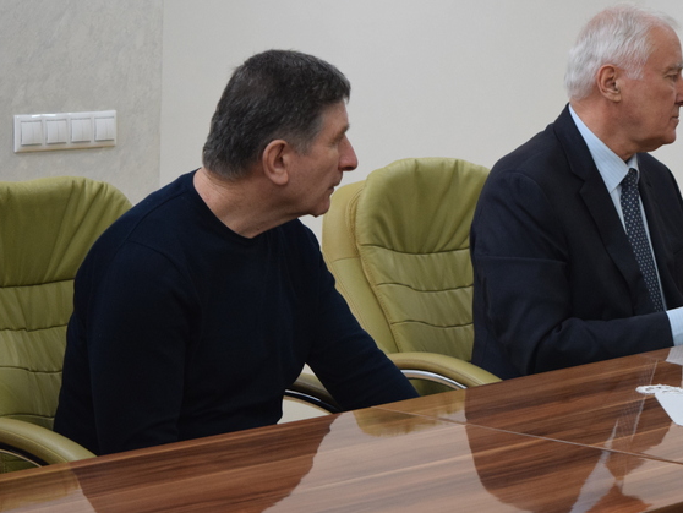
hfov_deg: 17.3
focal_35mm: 114
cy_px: 188
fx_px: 2244
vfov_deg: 13.0
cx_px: 466
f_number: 5.6
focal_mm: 55
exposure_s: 1/60
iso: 1400
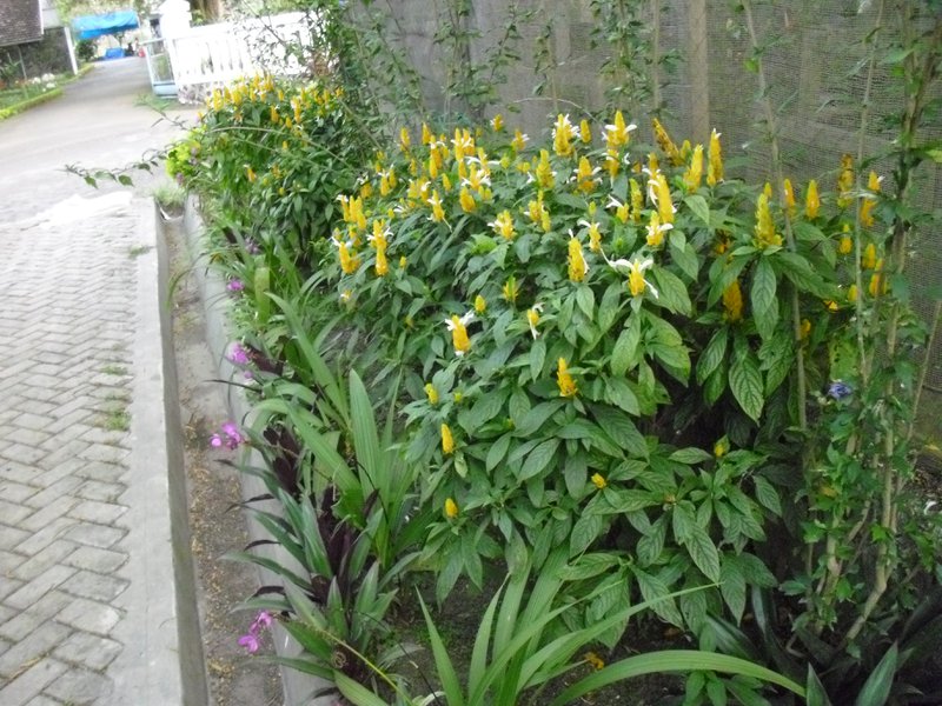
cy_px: 353
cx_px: 471
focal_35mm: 38
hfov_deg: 49.0
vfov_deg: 37.7
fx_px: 1034
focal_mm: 6.2
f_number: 2.8
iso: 800
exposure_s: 1/100
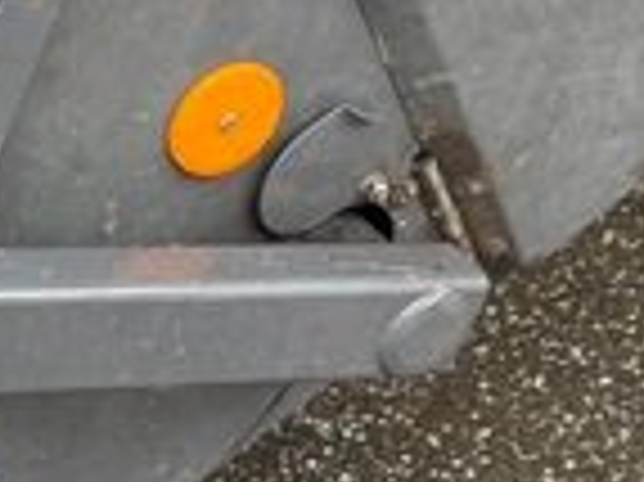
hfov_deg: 15.1
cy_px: 466
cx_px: -144
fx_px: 2342
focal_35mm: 126
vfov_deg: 11.6
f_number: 1.78
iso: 100
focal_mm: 6.76
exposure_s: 1/121
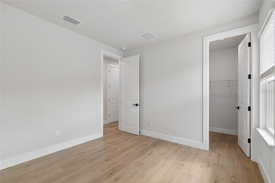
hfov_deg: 100.4
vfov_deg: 77.3
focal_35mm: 15
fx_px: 115
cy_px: 92
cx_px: 138
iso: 100
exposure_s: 1/25
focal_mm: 10
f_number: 7.1
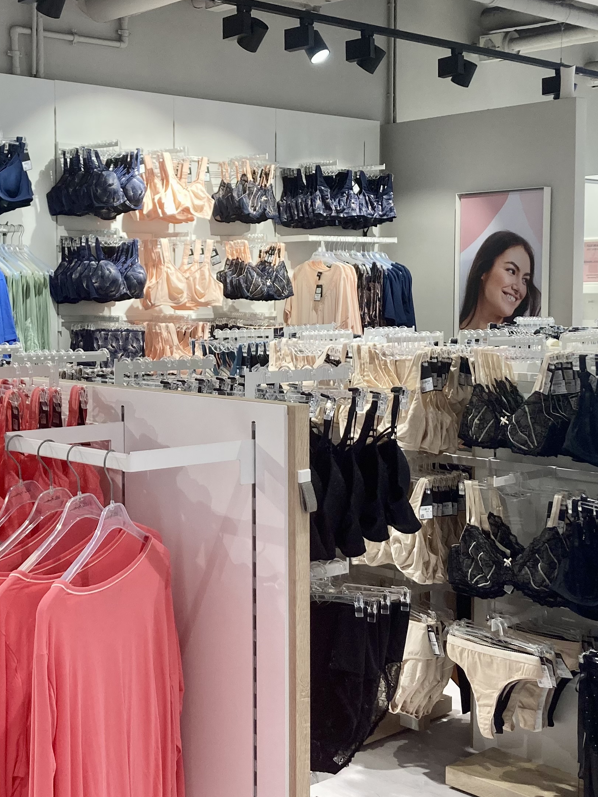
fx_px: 1198
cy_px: 384
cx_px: 177
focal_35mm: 52
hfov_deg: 27.8
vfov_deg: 36.8
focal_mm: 3.99
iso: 50
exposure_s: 1/100
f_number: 1.8
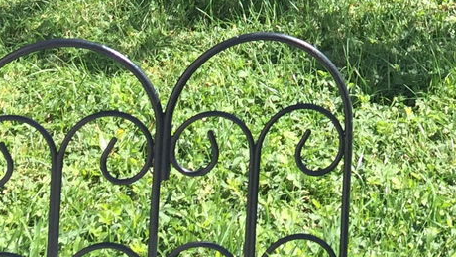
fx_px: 1330
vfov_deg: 9.8
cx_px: 456
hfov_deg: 18.9
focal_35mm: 110
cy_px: -337
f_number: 2.2
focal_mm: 4.15
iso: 32
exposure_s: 1/774
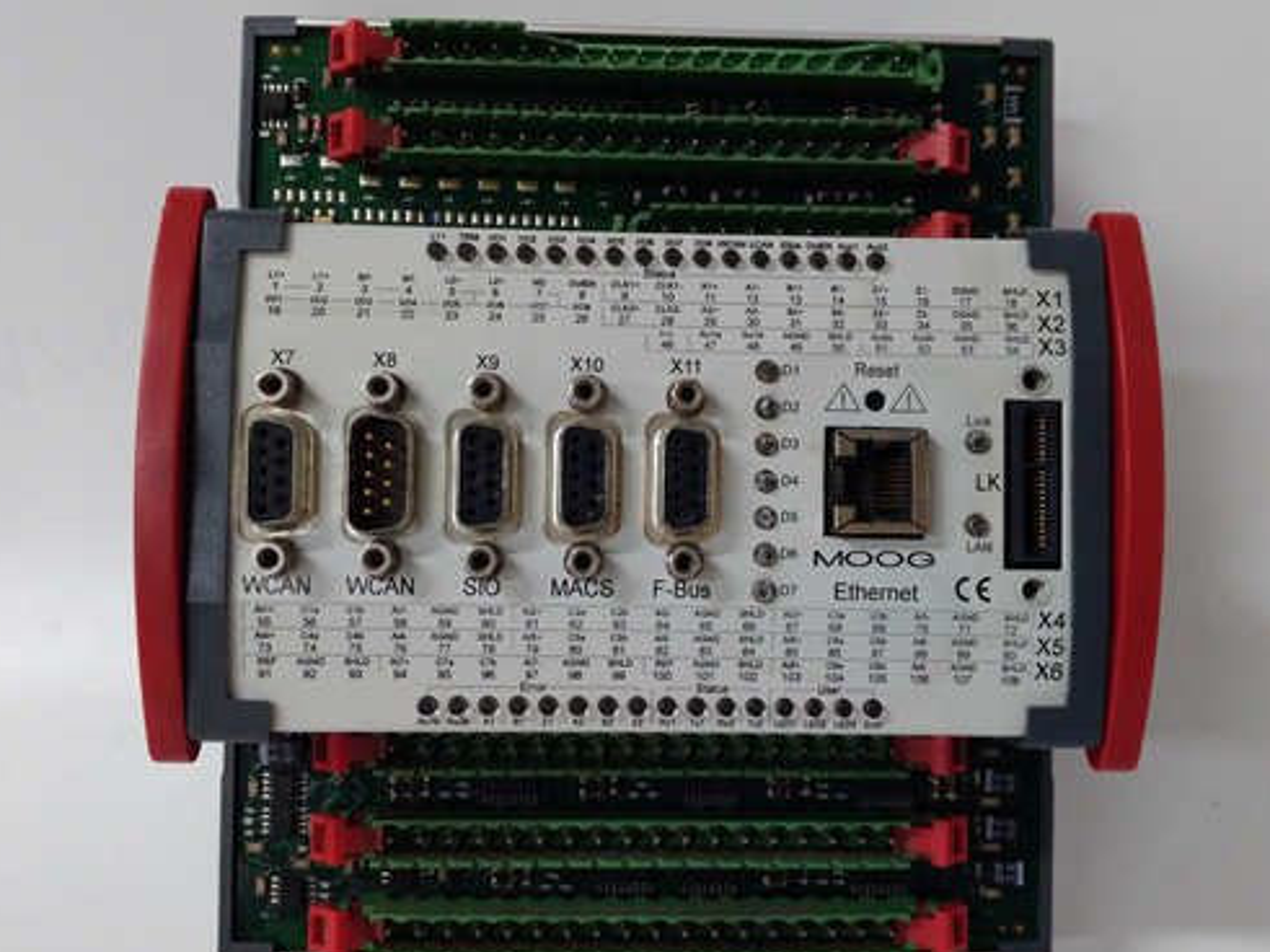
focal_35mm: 33
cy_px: 473
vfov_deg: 42.9
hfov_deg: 55.3
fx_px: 1210
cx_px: 673
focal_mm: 3.79
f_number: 2
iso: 432
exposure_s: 1/33
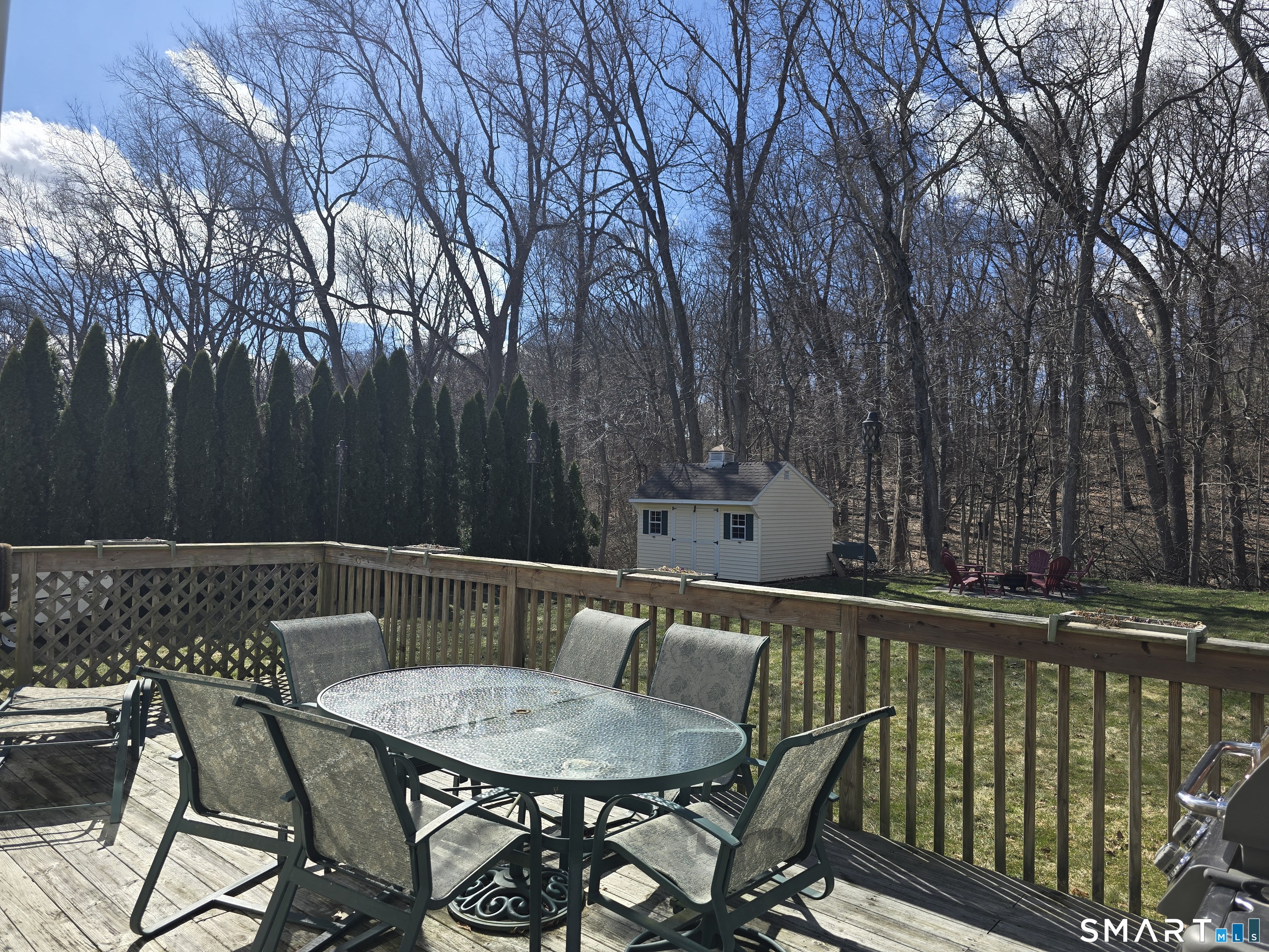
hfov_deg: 73.9
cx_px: 634
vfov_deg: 58.9
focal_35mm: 23
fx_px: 843
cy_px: 476
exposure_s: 1/722
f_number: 1.7
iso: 12
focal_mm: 6.3
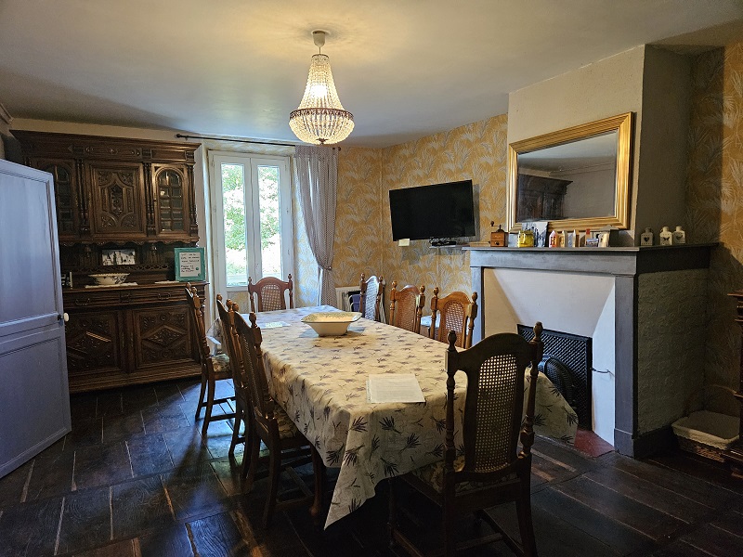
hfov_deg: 73.9
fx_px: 494
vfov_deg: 58.9
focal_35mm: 23
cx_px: 372
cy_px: 278
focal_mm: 5.4
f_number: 1.8
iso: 800
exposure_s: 1/100
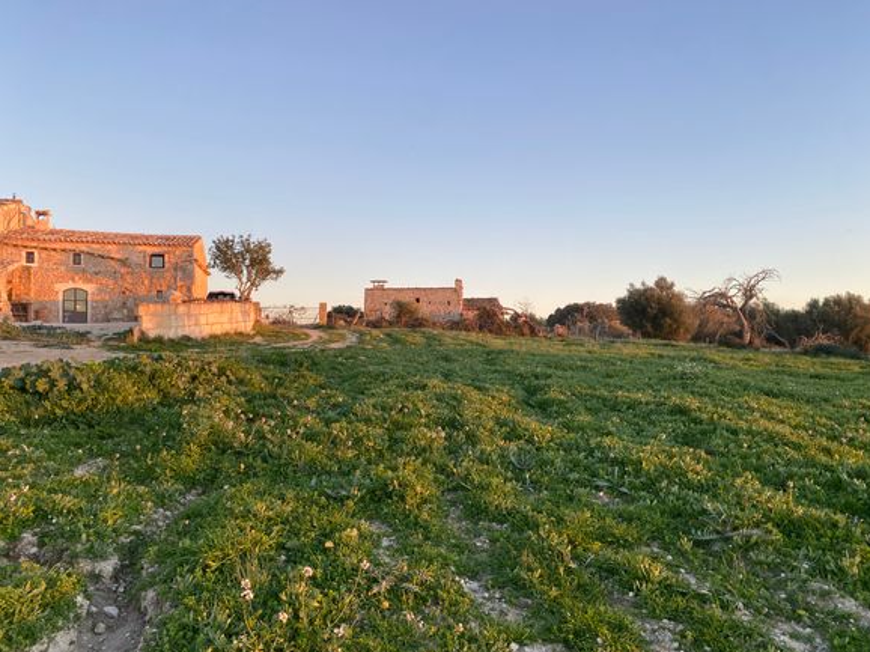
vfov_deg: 51.3
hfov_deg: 65.3
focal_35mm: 27
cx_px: 449
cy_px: 327
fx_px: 678
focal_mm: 4.25
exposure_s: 1/182
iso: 32
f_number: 1.8
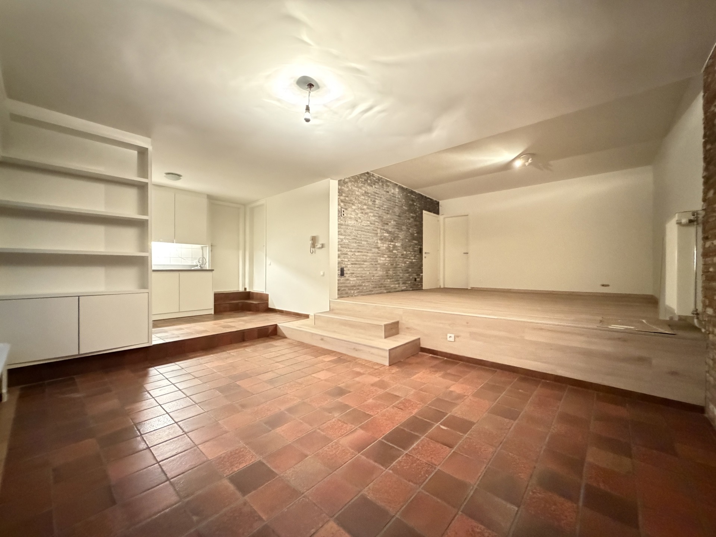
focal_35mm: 14
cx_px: 358
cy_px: 268
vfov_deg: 85.7
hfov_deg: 102.1
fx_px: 290
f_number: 2.2
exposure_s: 1/17
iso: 2500
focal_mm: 2.22
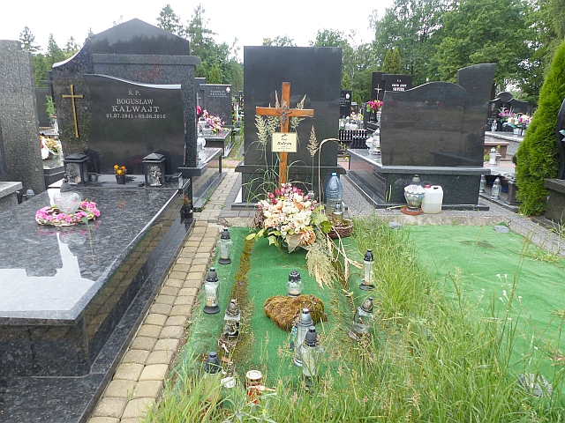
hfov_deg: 69.4
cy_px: 212
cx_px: 282
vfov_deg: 54.9
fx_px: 408
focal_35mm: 25
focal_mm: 4.5
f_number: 4
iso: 100
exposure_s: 1/125
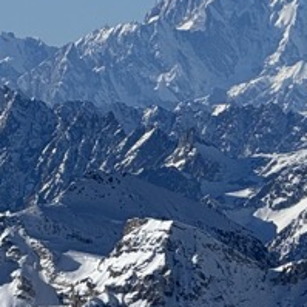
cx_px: 361
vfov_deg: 3.2
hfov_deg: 3.2
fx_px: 5478
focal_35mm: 546
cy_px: 227
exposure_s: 1/4651
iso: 50
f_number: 2.8
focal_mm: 15.66
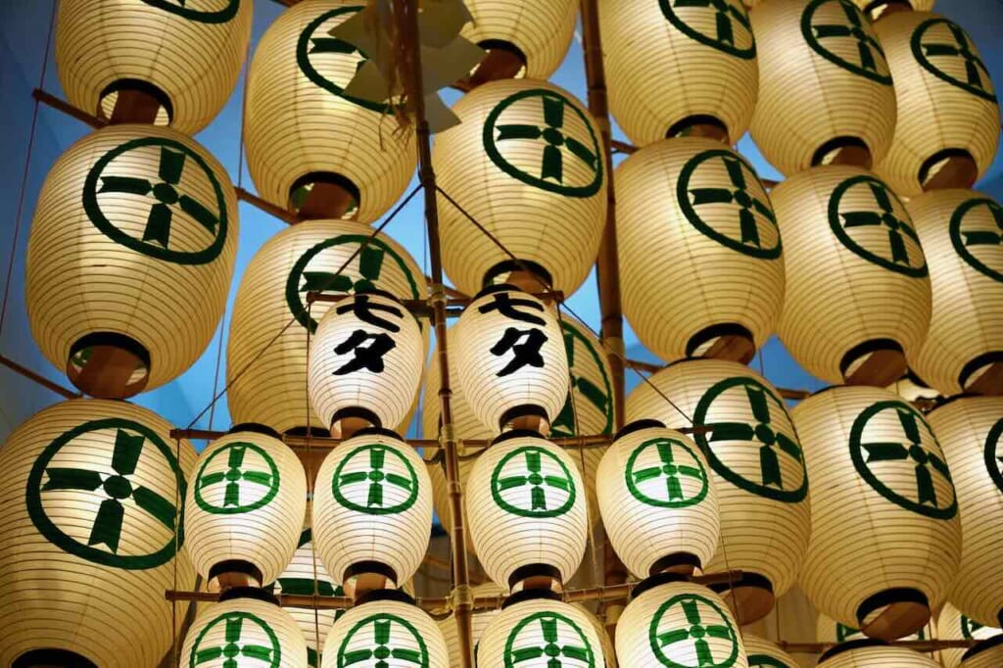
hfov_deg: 27.0
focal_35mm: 75
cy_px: 334
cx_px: 502
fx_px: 2089
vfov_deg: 18.2
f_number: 2.8
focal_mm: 50
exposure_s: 1/80
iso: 320
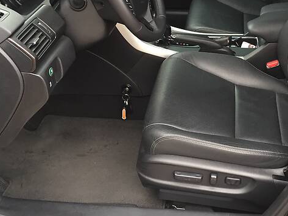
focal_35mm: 49
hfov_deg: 38.5
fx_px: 408
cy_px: 60
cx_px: 191
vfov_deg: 29.3
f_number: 2.2
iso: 40
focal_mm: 4.2
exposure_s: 1/30
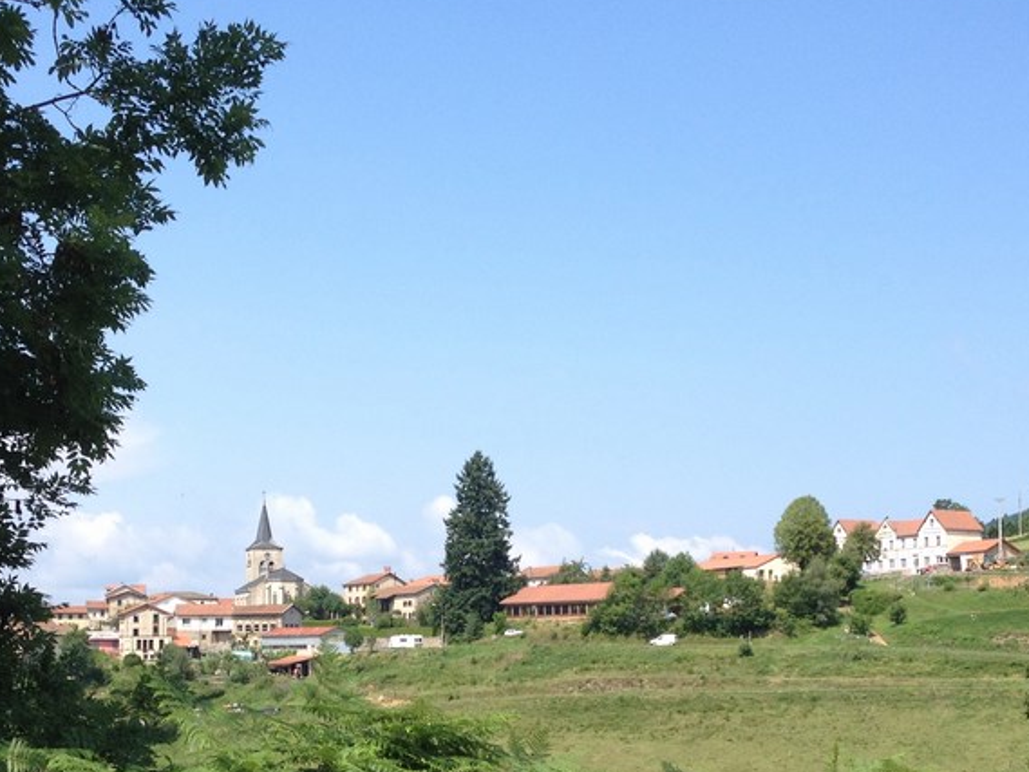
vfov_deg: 23.1
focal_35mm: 63
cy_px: 580
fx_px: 1873
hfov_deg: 30.7
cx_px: 492
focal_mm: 4.28
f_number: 2.4
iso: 50
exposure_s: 1/1151
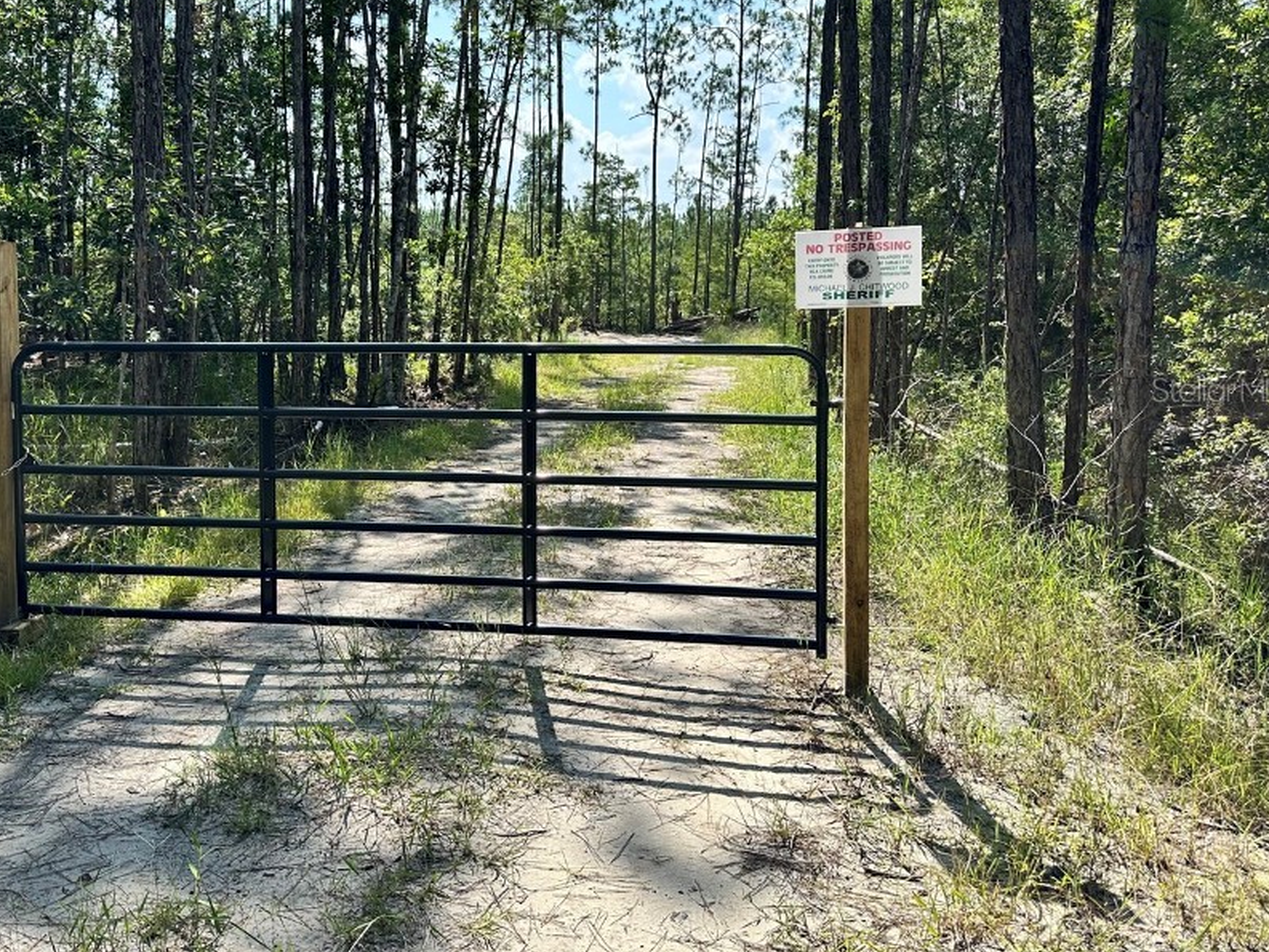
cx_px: 483
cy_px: 389
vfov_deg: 45.2
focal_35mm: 31
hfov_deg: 57.7
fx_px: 1137
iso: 80
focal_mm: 6.86
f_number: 1.78
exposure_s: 1/2591
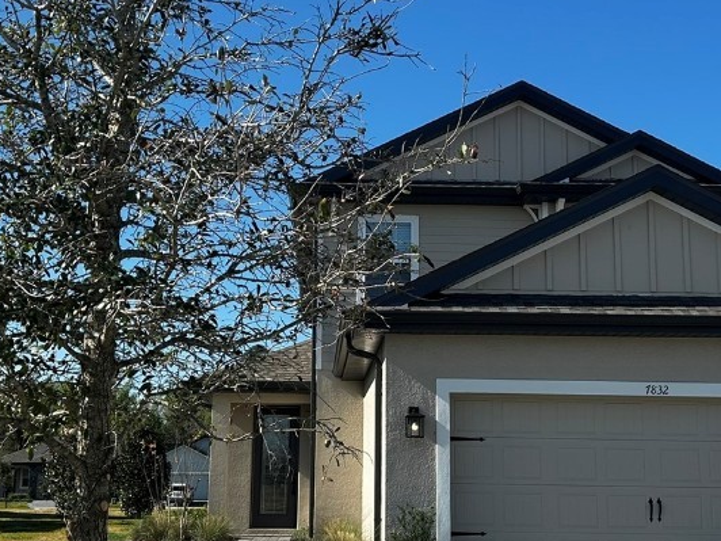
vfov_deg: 29.1
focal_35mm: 50
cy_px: 312
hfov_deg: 38.2
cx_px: 374
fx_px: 1041
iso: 50
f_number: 1.5
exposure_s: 1/3257
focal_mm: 5.7
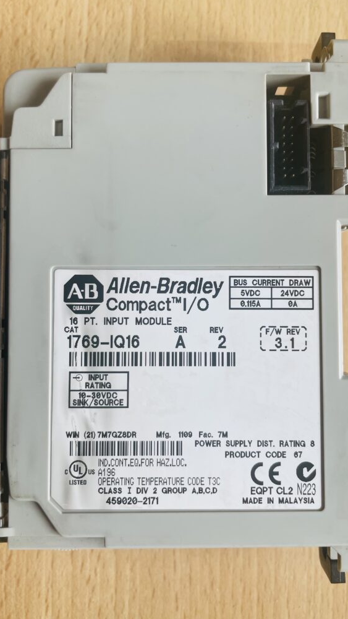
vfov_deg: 66.0
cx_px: 189
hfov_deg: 40.2
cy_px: 303
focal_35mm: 29
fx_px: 475
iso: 32
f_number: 1.6
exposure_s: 1/211
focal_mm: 4.2
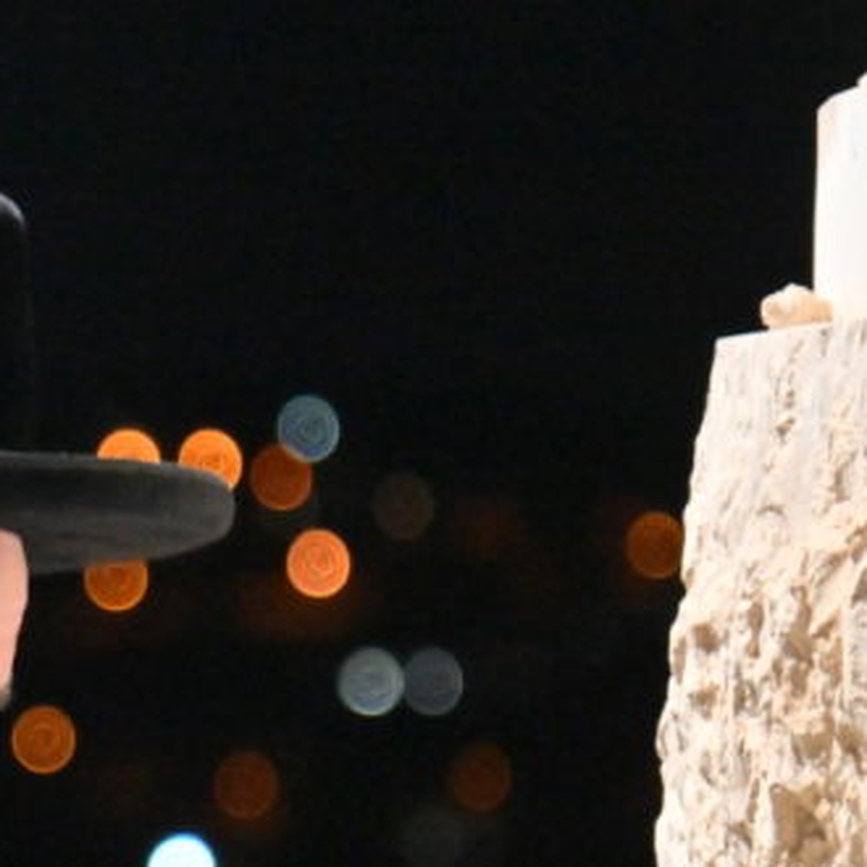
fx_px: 13460
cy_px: 833
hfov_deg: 3.7
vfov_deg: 3.7
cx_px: -302
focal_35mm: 475
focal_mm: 120
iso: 2500
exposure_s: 1/125
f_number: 4
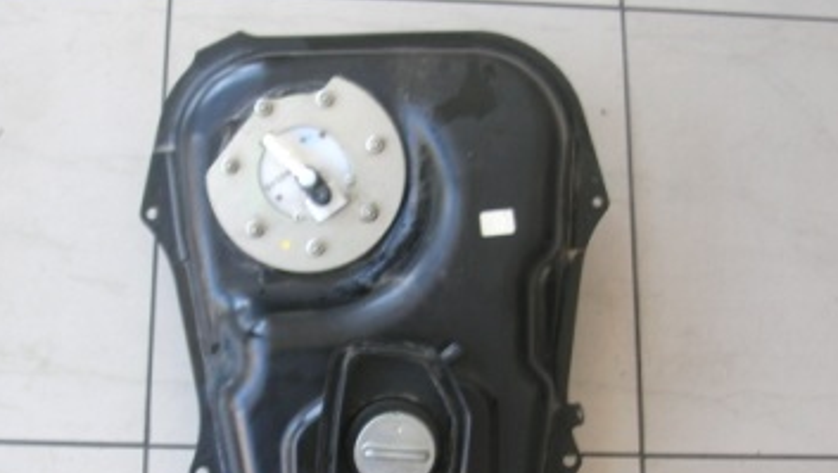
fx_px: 1289
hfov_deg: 35.9
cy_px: 334
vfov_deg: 20.6
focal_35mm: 58
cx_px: 366
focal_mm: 7.1
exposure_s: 1/32.1
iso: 50
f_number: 3
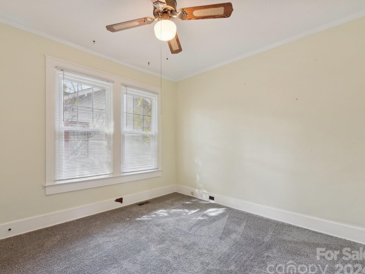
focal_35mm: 16
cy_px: 143
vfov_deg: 78.1
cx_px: 170
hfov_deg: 94.3
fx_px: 169
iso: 200
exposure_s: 1/6
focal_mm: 14
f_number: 11
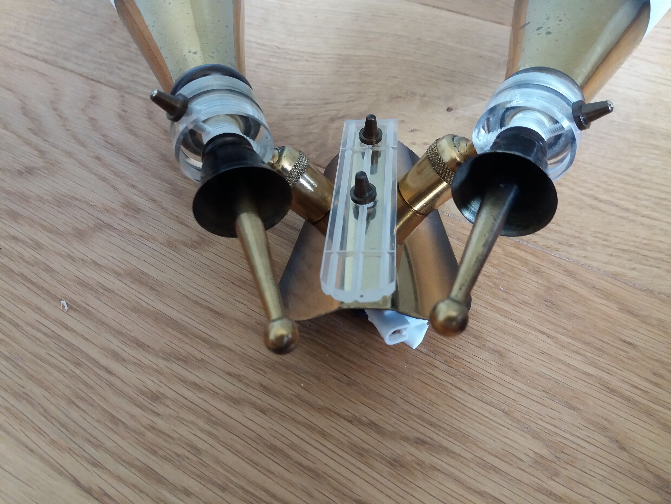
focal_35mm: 28
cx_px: 336
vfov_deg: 49.7
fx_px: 543
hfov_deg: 63.4
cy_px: 252
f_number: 1.9
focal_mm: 3.7
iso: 125
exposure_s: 1/30
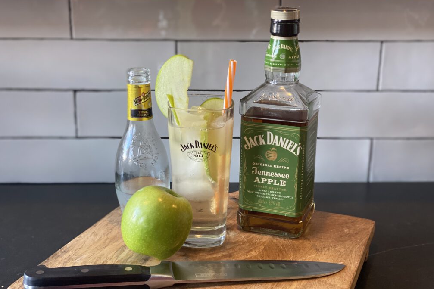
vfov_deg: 24.6
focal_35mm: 55
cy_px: 155
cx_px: 220
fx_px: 663
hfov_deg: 36.3
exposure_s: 1/33
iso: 125
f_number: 2
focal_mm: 6
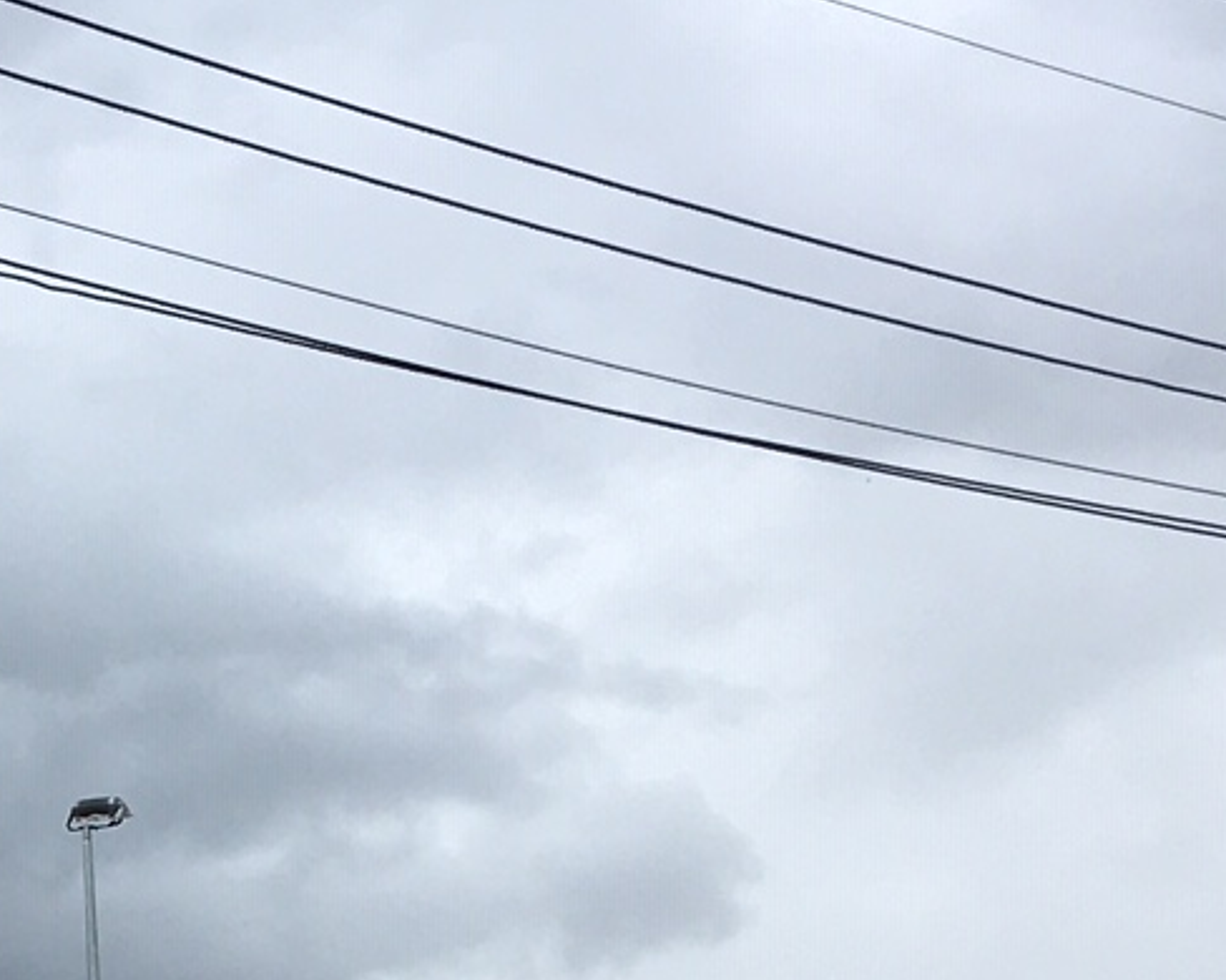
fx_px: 4244
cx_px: -158
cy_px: 1442
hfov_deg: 15.9
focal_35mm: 117
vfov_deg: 12.6
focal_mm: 4.15
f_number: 2.2
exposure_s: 1/657
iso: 25
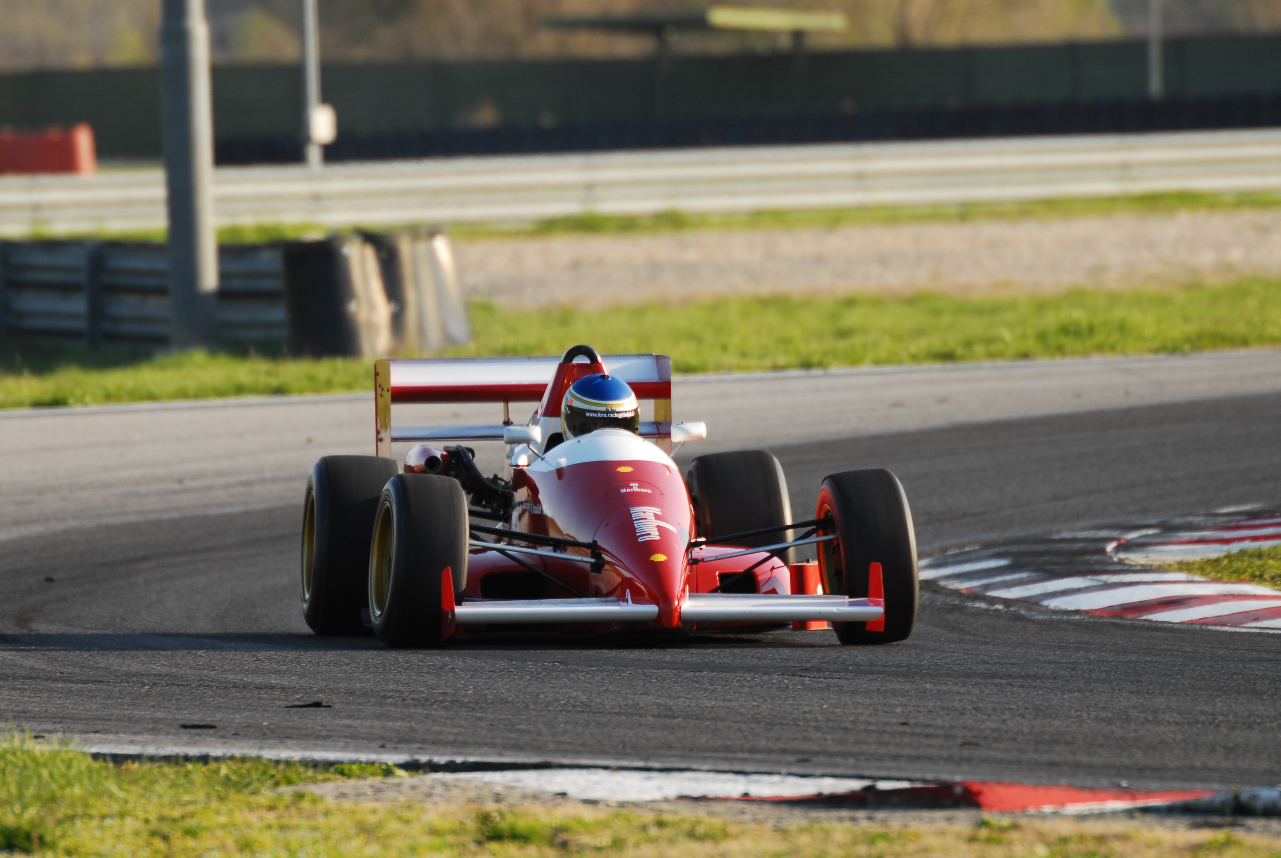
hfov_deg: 4.2
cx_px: 640
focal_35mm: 495
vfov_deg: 2.8
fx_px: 17635
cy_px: 429
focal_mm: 330
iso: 160
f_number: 5.6
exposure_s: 1/320
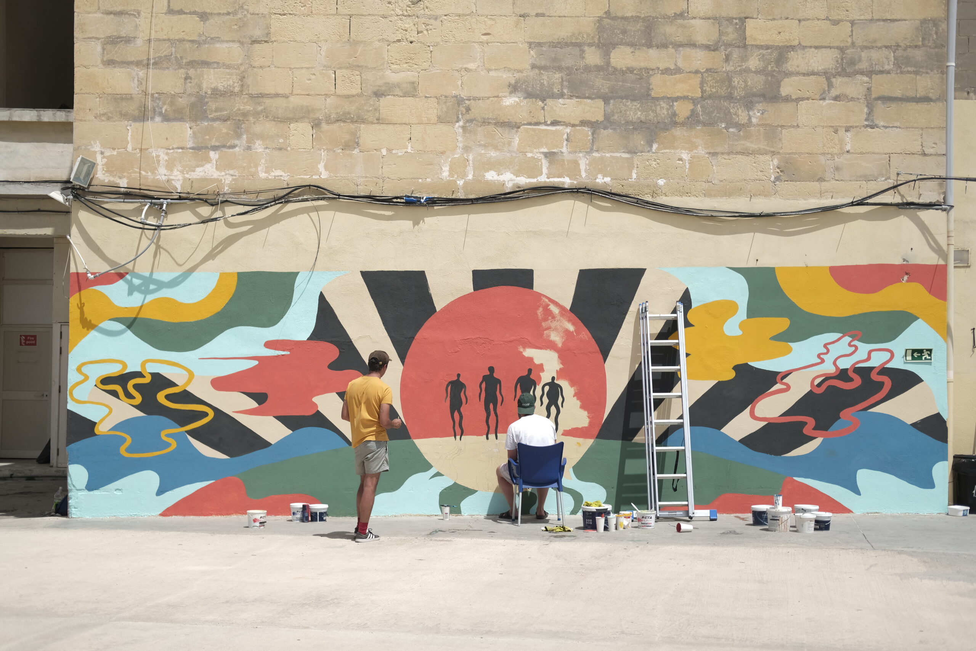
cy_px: 326
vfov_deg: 25.5
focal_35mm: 53
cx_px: 488
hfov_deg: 37.5
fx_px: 1437
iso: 100
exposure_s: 1/4000
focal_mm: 35
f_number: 2.5
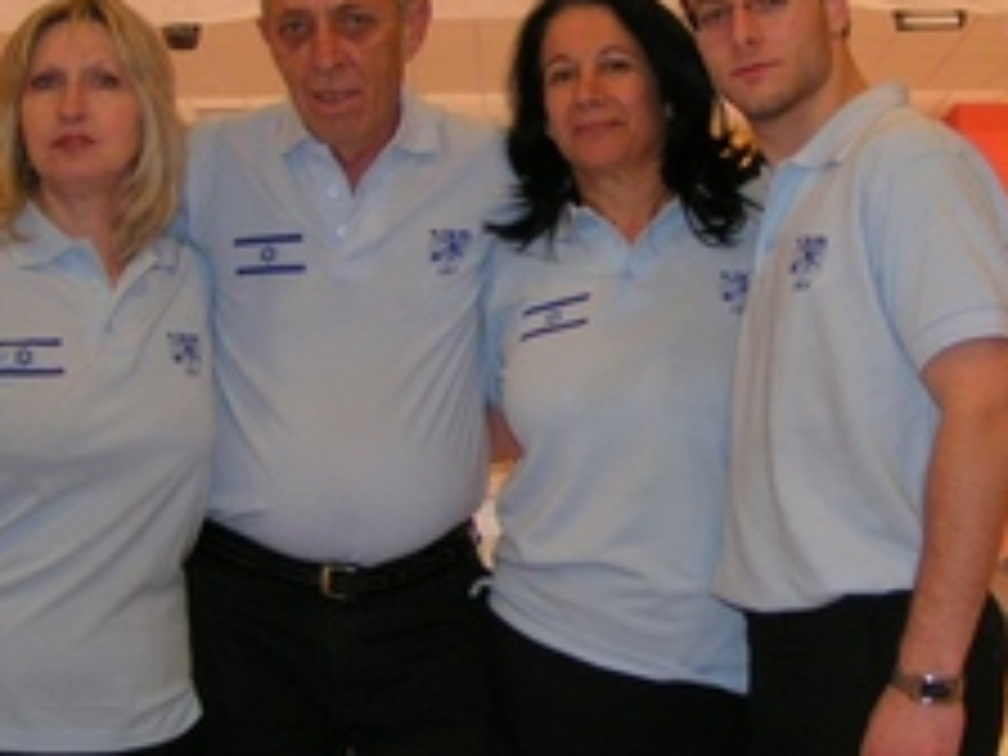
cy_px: 256
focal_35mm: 68
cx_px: 603
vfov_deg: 21.5
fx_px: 1980
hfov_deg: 28.5
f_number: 2.8
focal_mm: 5.8
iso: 200
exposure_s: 1/40
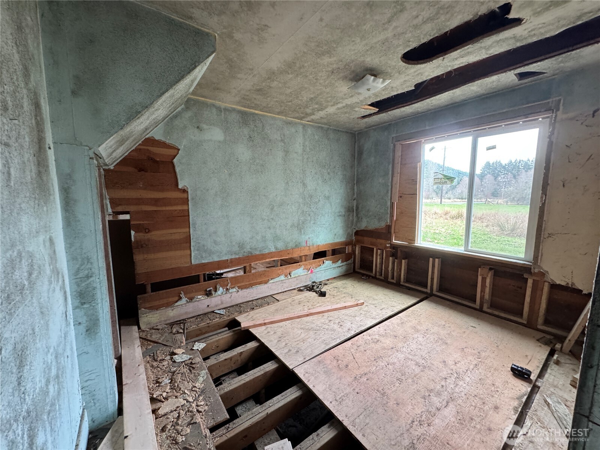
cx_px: 300
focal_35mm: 14
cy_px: 225
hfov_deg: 102.1
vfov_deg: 85.7
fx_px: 243
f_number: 2.2
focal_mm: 2.22
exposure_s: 1/72
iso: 320
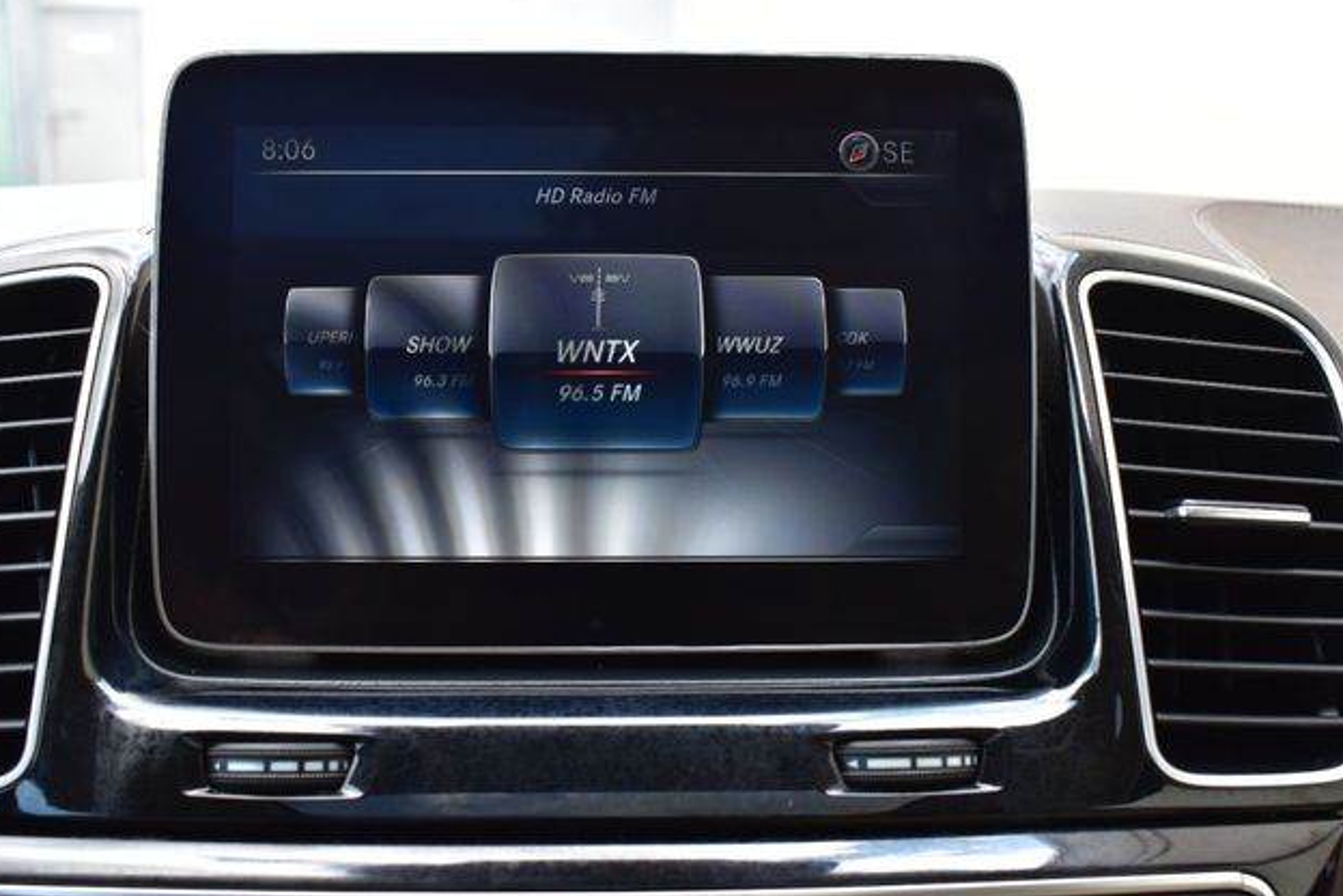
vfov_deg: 33.4
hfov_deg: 48.5
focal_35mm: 40
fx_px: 1492
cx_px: 656
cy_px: 445
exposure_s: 1/60
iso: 400
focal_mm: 26
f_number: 8
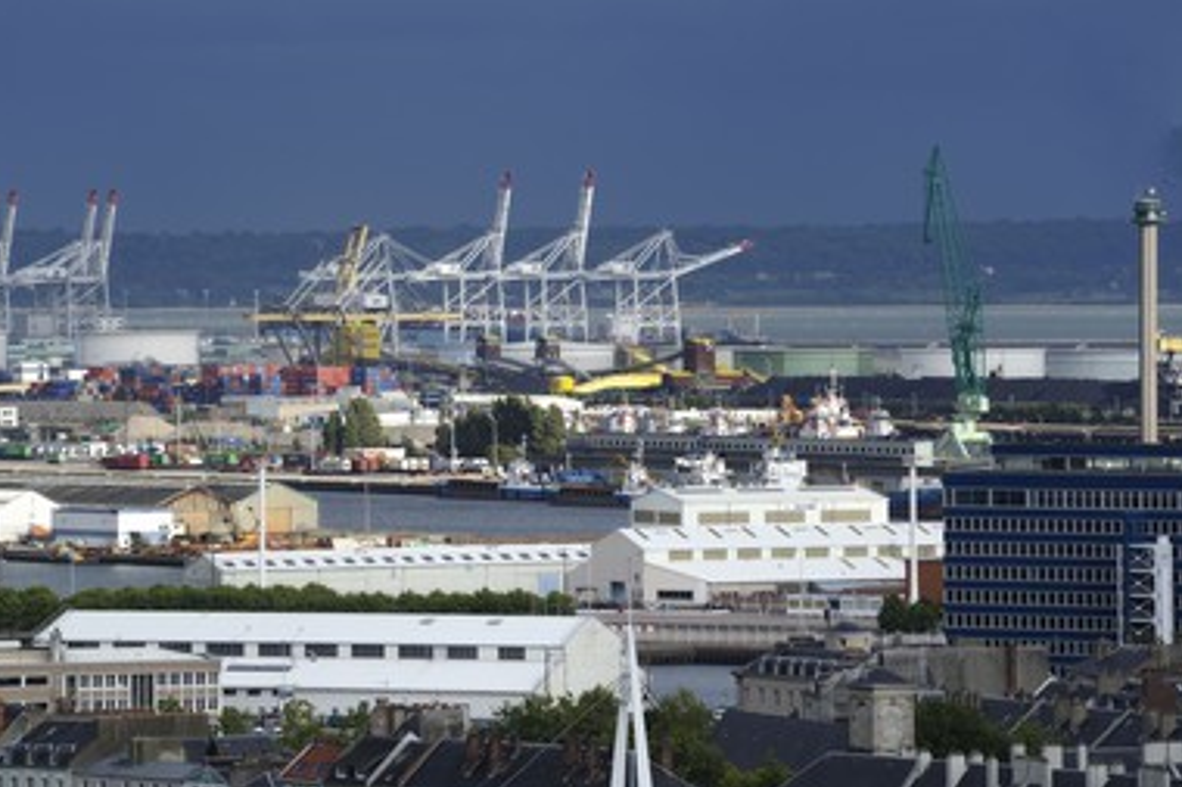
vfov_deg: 6.2
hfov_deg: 9.3
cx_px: 535
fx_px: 7253
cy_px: 401
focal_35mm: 221
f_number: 7.1
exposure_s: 1/500
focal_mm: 200
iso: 200
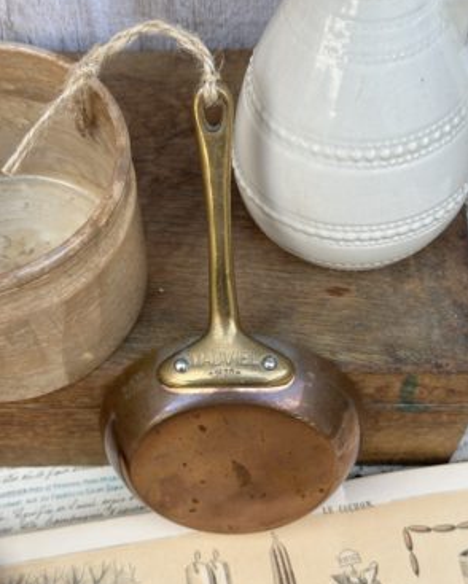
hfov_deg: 29.7
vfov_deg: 36.6
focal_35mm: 51
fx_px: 882
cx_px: 237
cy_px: 285
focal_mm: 6.86
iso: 50
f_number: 1.78
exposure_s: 1/195
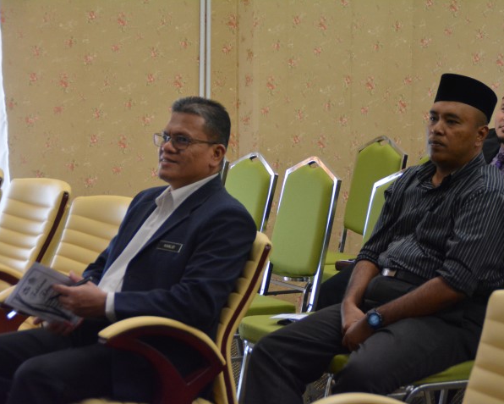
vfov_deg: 13.0
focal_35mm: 119
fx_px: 1775
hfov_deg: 16.2
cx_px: 273
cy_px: 202
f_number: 5.6
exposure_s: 1/125
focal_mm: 70
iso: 2500
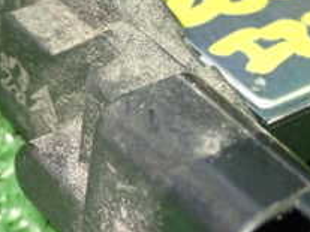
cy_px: 141
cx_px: 271
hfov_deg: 13.5
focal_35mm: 145
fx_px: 1298
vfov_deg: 10.2
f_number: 3.2
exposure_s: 1/25
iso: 800
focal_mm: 9.01
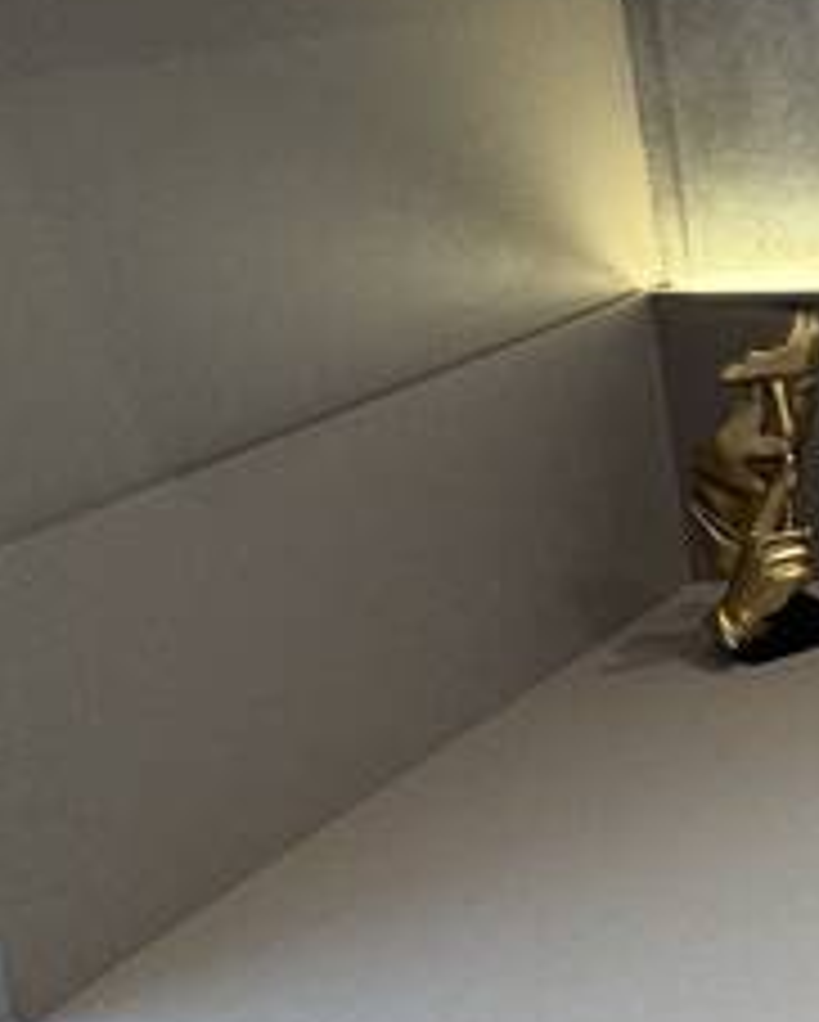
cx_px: 1818
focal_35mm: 65
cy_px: 203
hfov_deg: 15.8
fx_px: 1967
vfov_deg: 28.5
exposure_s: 1/120
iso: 125
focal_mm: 2.22
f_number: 2.2
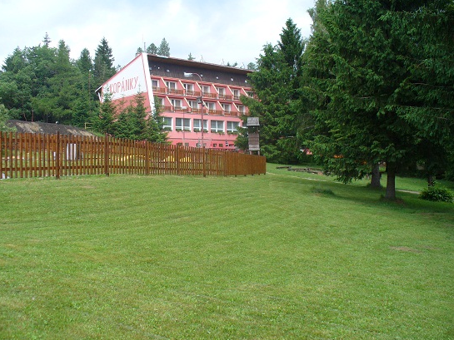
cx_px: 223
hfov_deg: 49.0
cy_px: 173
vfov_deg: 37.7
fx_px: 498
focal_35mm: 38
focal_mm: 6.1
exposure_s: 1/200
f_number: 5.6
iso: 100
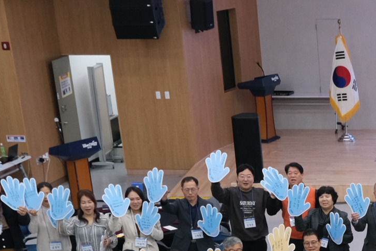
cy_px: 425
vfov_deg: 11.9
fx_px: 1128
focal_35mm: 108
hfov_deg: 17.6
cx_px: 498
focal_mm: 16.5
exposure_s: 1/100
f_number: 4
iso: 800
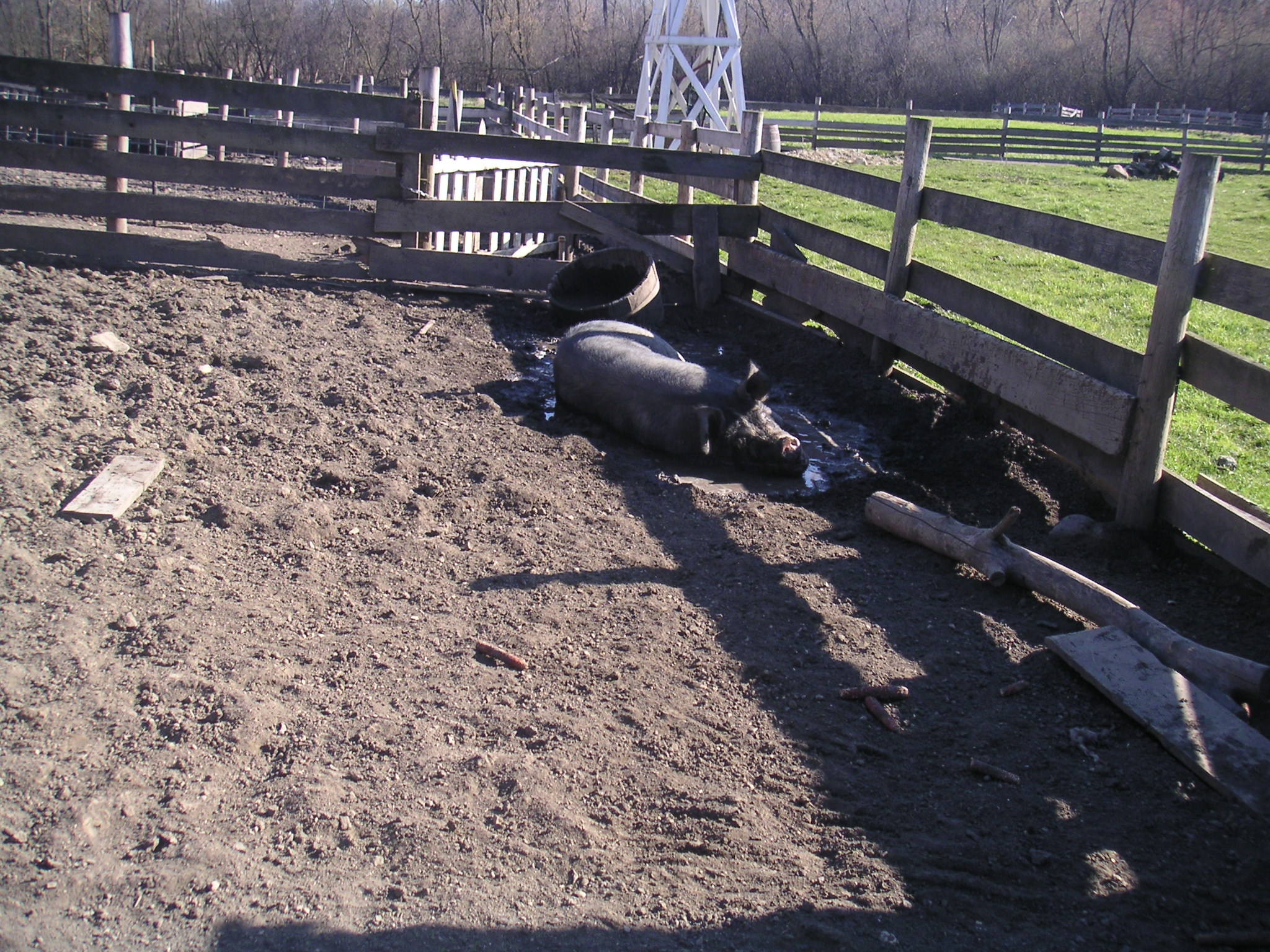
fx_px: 1394
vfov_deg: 37.7
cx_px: 635
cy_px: 476
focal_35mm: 38
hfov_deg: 49.0
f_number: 2.8
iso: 50
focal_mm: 6
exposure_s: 1/250
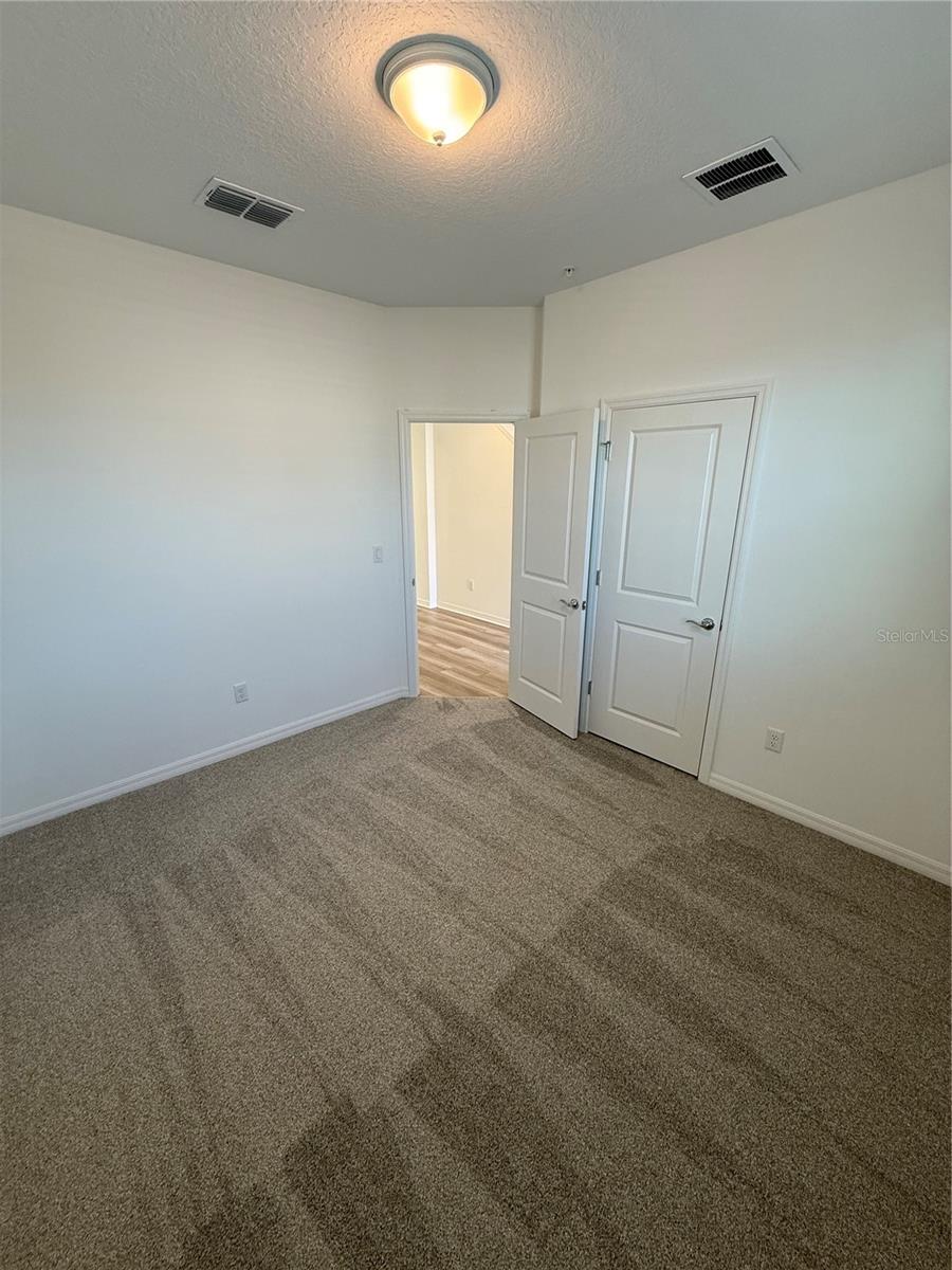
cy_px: 635
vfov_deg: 102.1
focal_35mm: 14
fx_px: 513
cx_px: 476
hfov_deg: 85.7
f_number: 2.2
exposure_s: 1/120
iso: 125
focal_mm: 2.22
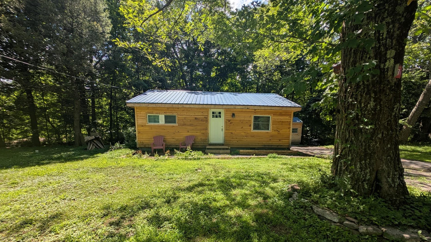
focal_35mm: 14
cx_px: 221
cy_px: 158
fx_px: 160
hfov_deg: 106.8
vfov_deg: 72.4
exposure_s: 1/941
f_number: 1.95
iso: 37
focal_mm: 2.23
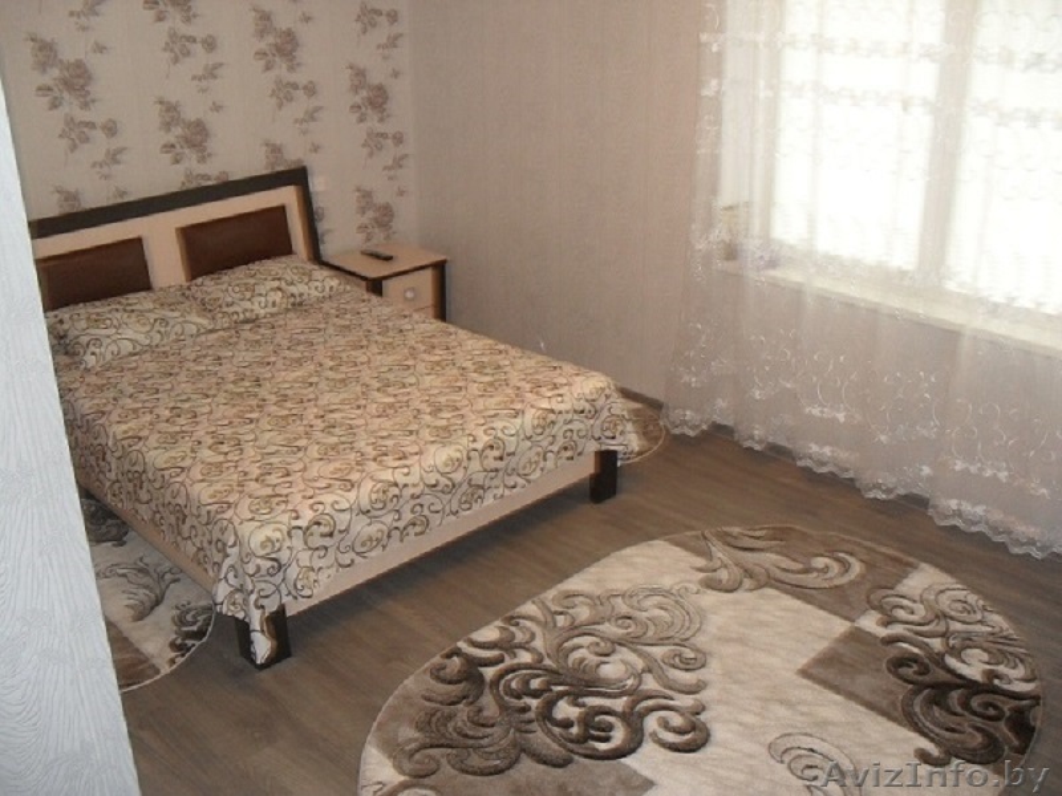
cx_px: 531
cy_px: 398
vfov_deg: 40.7
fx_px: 1074
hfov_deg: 52.6
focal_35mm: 35
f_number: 3.2
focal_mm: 6.3
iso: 200
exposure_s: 1/45
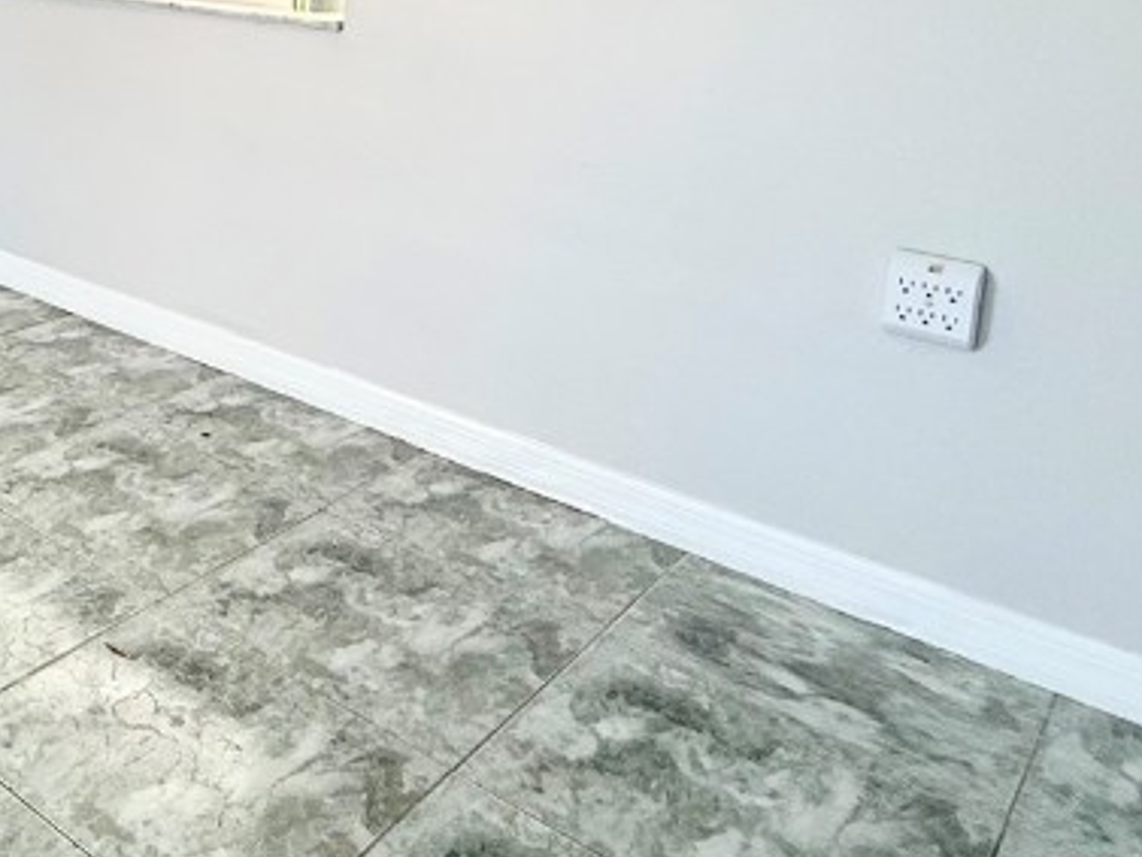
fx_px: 1254
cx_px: -97
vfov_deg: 34.6
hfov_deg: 40.2
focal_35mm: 38
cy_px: 15
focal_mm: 2.22
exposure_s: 1/120
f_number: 2.2
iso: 160
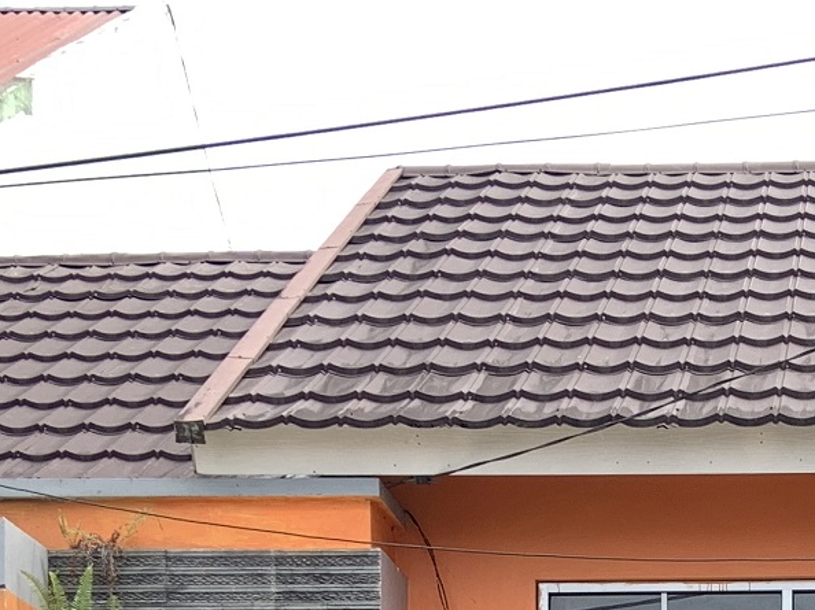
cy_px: 1060
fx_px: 2495
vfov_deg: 12.8
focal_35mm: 106
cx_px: 878
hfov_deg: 17.9
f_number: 1.8
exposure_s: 1/711
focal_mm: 4.25
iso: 25
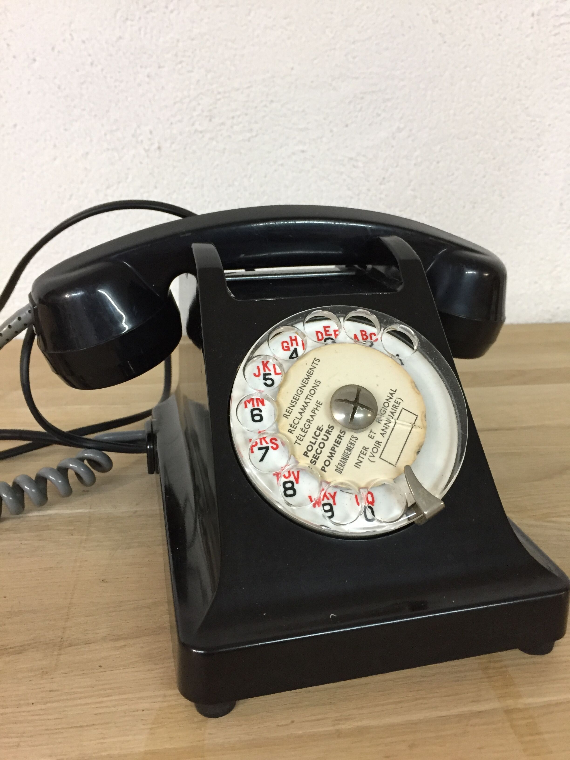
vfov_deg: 61.7
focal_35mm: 29
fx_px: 637
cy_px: 380
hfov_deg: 48.2
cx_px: 285
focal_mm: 4.15
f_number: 2.2
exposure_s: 1/33
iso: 200
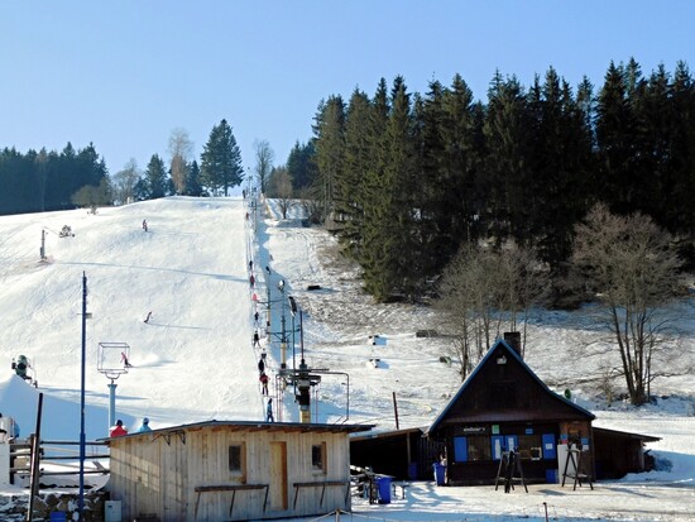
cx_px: 348
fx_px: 1185
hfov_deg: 32.7
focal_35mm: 59
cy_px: 261
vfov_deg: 24.8
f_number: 4
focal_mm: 10.4
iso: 125
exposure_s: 1/800
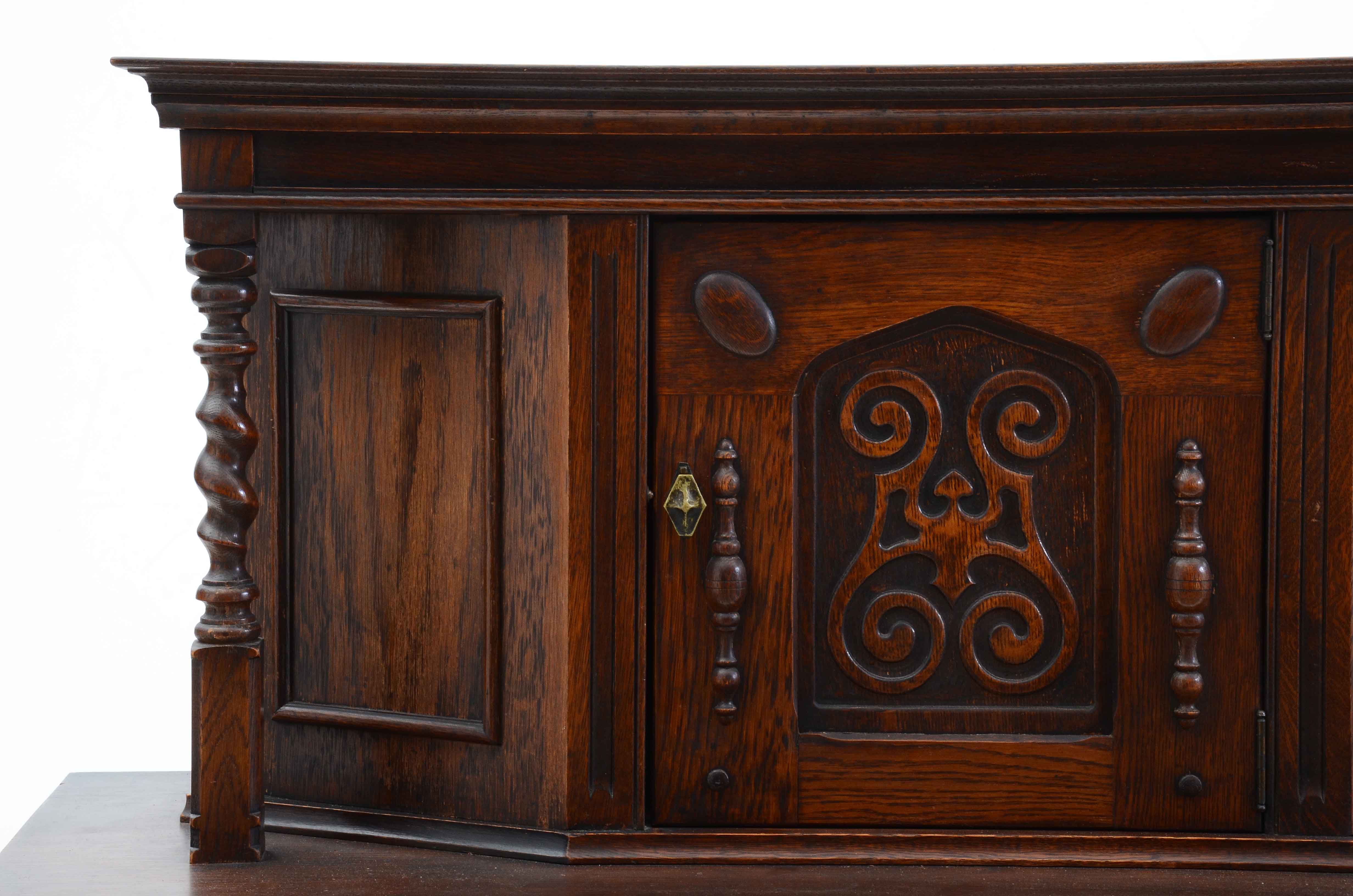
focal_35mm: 93
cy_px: 448
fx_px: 3488
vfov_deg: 14.6
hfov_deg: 22.0
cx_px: 676
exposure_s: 1/80
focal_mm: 62
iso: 400
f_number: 16
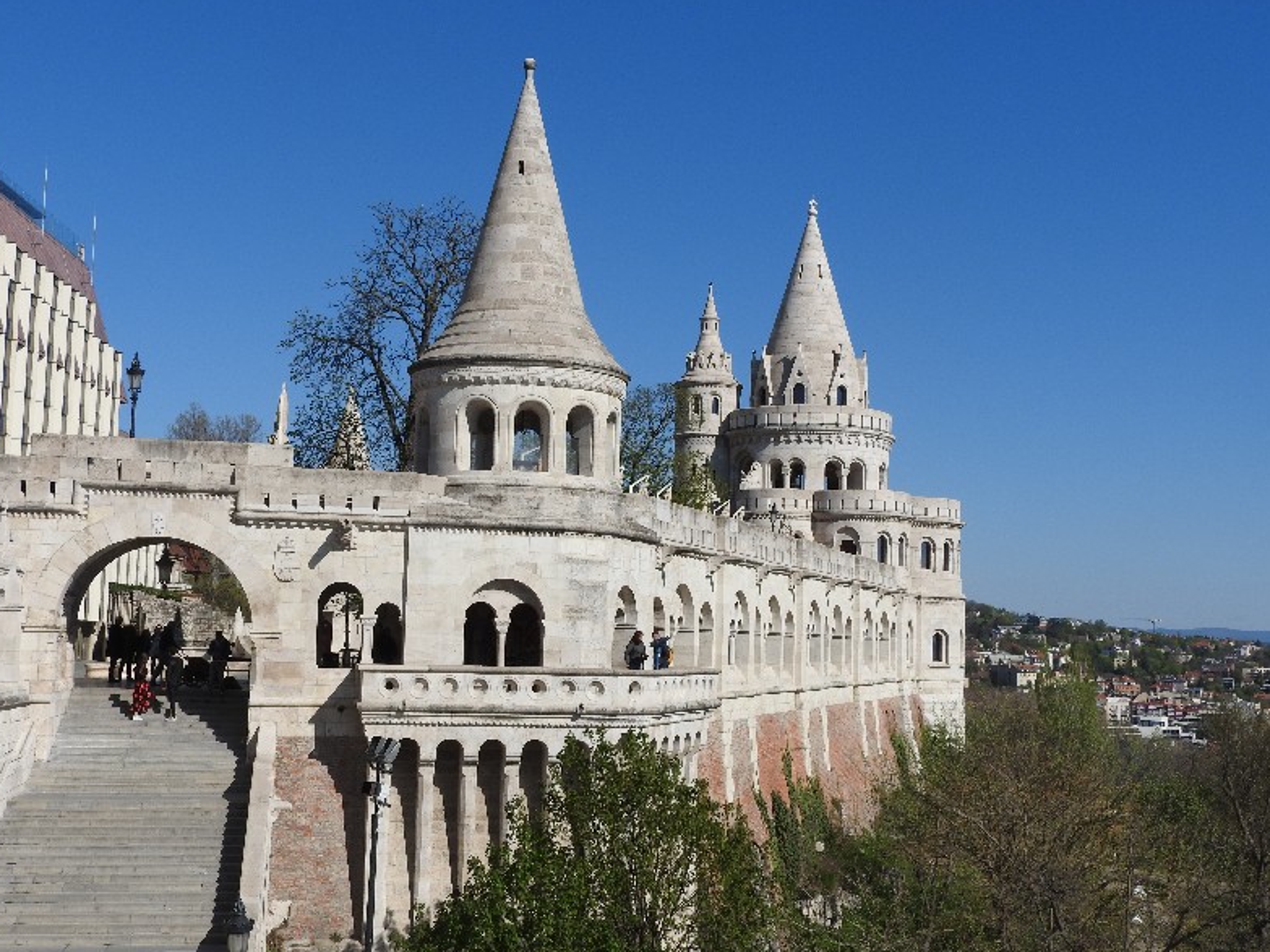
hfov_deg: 41.2
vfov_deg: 31.5
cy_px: 467
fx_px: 1687
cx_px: 629
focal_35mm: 46
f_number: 5
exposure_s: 1/1250
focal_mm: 8.1
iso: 100
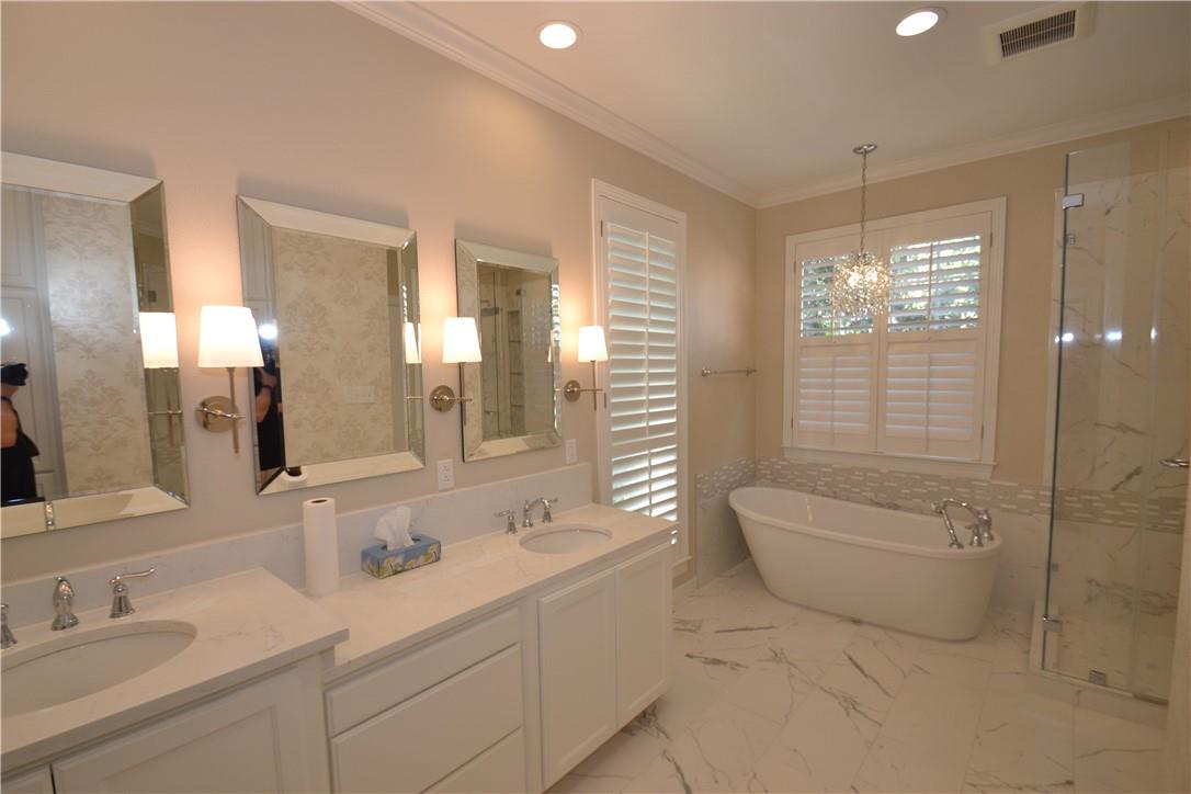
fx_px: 496
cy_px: 397
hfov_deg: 100.4
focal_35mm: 15
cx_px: 596
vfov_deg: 77.3
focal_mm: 10
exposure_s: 1/100
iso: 400
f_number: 5
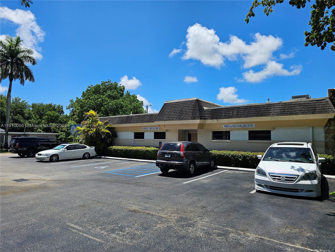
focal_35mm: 23
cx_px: 168
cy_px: 126
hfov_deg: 73.9
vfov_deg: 58.9
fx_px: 223
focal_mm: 6.3
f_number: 1.7
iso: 10
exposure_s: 1/1044
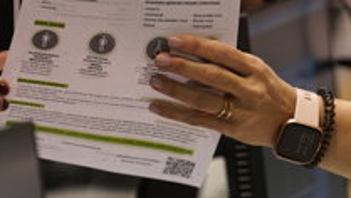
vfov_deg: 1.9
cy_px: 50
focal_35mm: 641
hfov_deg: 3.4
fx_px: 5971
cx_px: 351
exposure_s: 1/640
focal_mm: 200
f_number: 2.8
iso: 2000
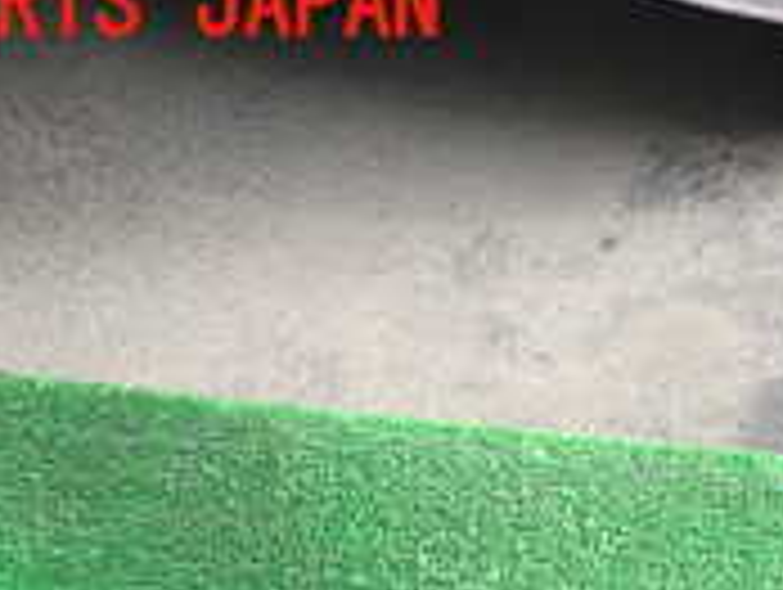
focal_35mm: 86
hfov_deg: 21.0
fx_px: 1948
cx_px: 972
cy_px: 964
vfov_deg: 15.5
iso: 100
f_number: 2.8
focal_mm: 4.5
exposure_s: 1/80
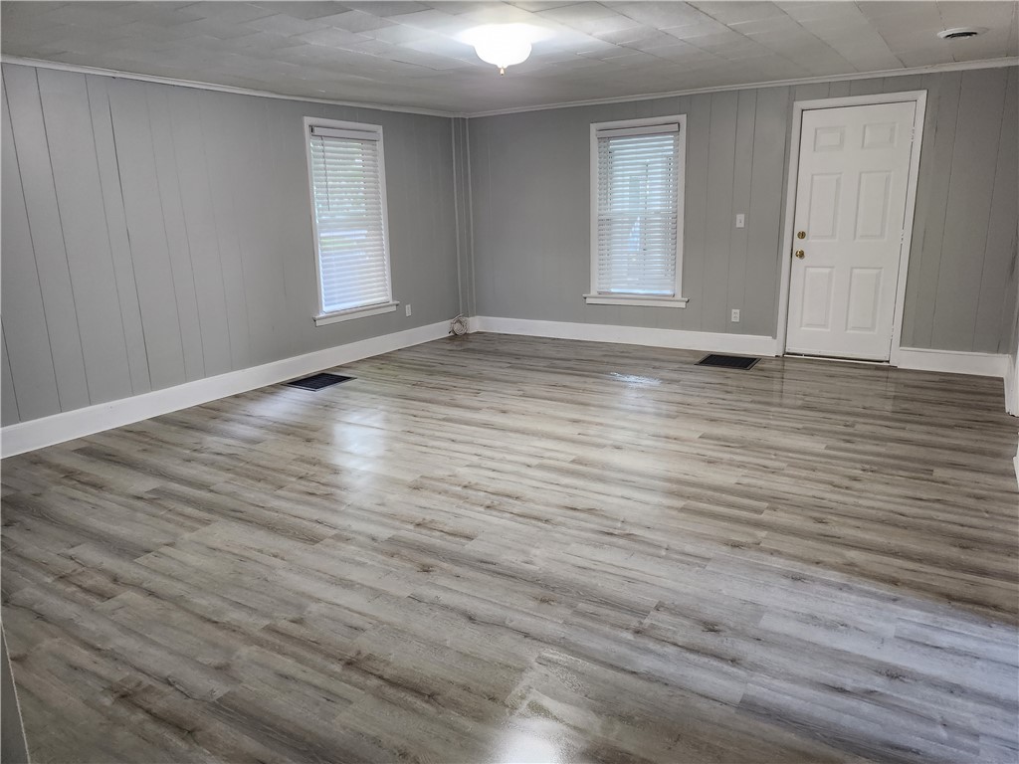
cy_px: 382
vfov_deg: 56.8
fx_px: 706
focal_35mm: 24
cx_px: 510
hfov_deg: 71.6
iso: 640
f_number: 1.8
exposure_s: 1/120
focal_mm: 5
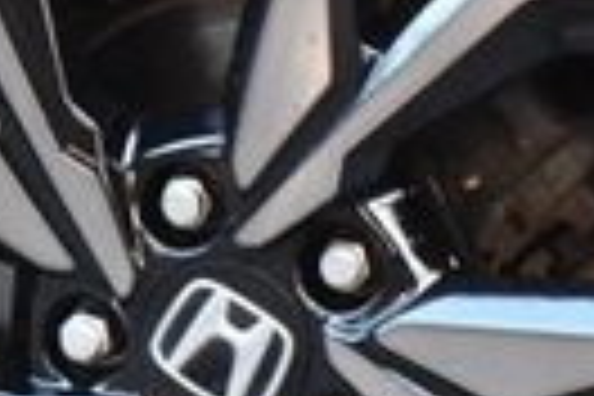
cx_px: 216
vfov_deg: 1.5
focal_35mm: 944
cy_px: 342
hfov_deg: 2.2
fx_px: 15575
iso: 3200
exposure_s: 1/100
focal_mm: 130
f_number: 4.8
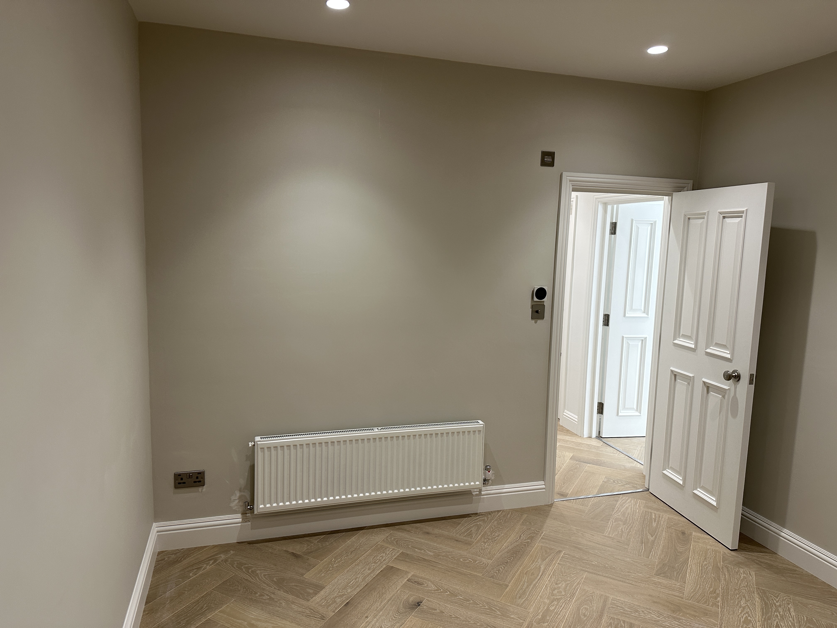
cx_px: 418
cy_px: 314
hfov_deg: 71.6
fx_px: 580
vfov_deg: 56.8
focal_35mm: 24
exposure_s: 1/100
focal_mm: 6.86
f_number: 1.78
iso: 125
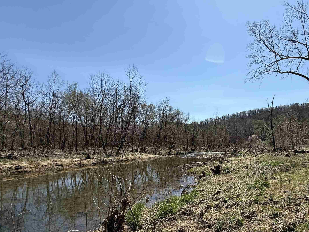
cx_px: 203
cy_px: 136
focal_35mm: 20
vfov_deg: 65.5
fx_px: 179
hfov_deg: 79.3
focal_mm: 2.22
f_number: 2.2
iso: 50
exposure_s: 1/2506
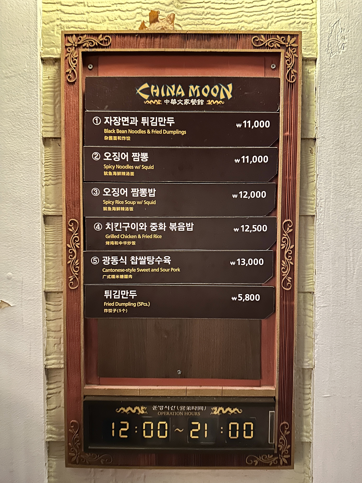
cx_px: 181
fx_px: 335
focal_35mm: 24
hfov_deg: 56.8
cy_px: 242
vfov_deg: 71.6
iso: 2000
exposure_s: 1/15
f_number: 1.78
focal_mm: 6.86
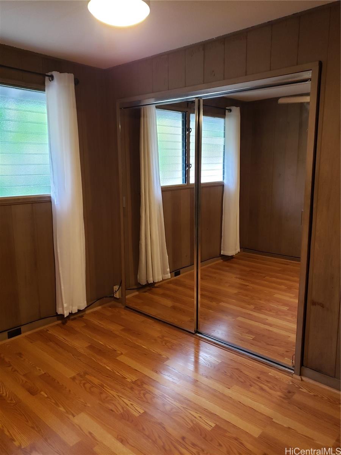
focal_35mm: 26
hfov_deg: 53.1
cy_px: 228
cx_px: 170
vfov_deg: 67.3
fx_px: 341
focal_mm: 4.3
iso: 320
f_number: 1.5
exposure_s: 1/60
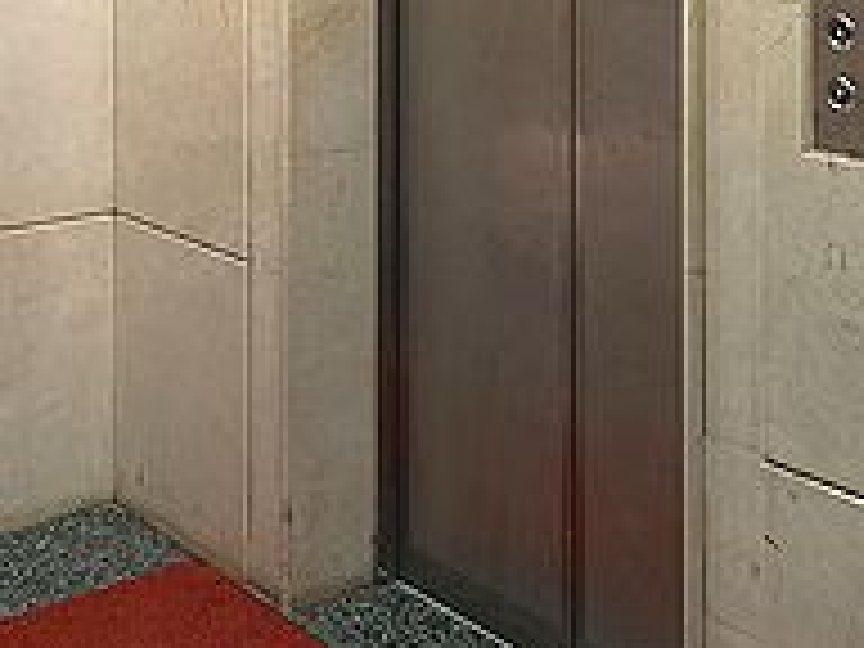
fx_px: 1622
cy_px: -137
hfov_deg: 29.2
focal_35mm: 65
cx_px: 189
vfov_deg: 21.0
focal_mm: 4.65
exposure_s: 1/50
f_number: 1.8
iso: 250
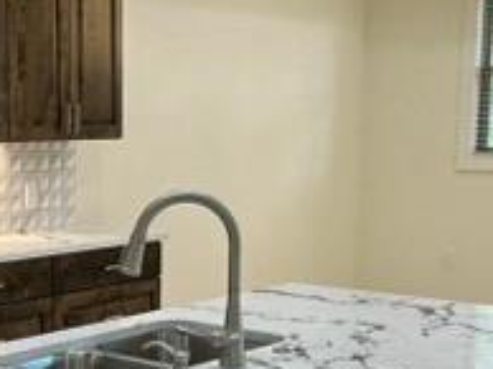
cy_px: 298
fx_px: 1053
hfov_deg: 25.4
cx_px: 28
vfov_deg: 19.6
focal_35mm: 74
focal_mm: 2.22
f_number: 2.2
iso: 125
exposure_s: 1/120
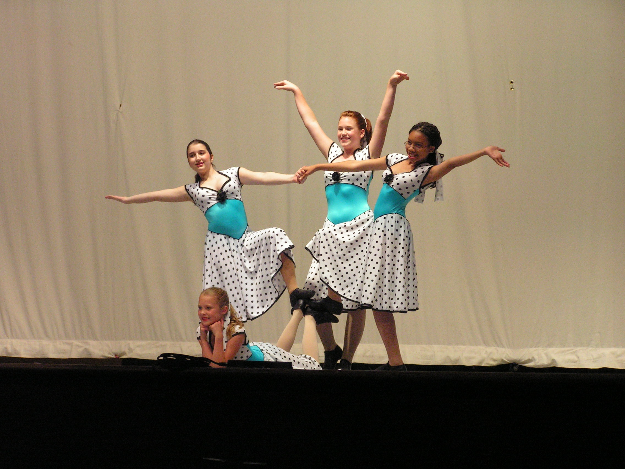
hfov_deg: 15.8
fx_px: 2257
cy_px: 234
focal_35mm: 125
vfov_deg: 11.9
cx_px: 312
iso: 200
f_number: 3.2
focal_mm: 20.8
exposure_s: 1/125
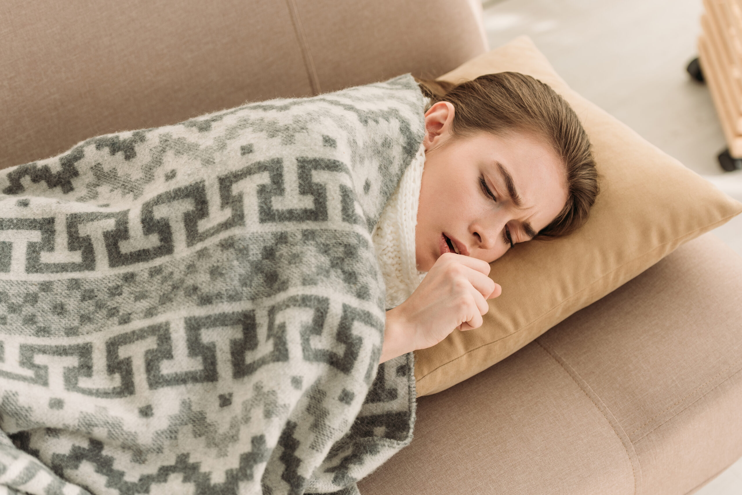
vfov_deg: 19.5
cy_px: 248
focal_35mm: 70
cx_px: 371
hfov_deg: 28.8
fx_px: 1443
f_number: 3.5
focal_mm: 70
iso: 160
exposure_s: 1/200
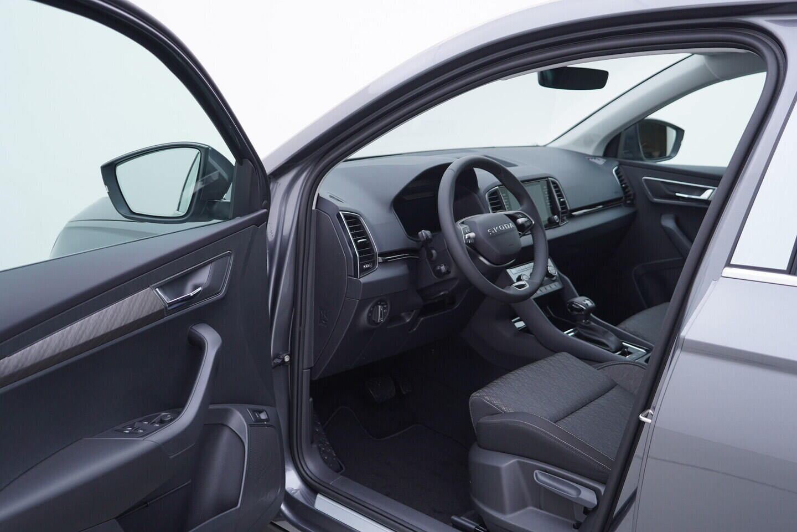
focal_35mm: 36
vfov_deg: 36.9
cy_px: 266
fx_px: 797
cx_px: 398
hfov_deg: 53.1
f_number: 3.2
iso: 125
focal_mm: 24
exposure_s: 1/50
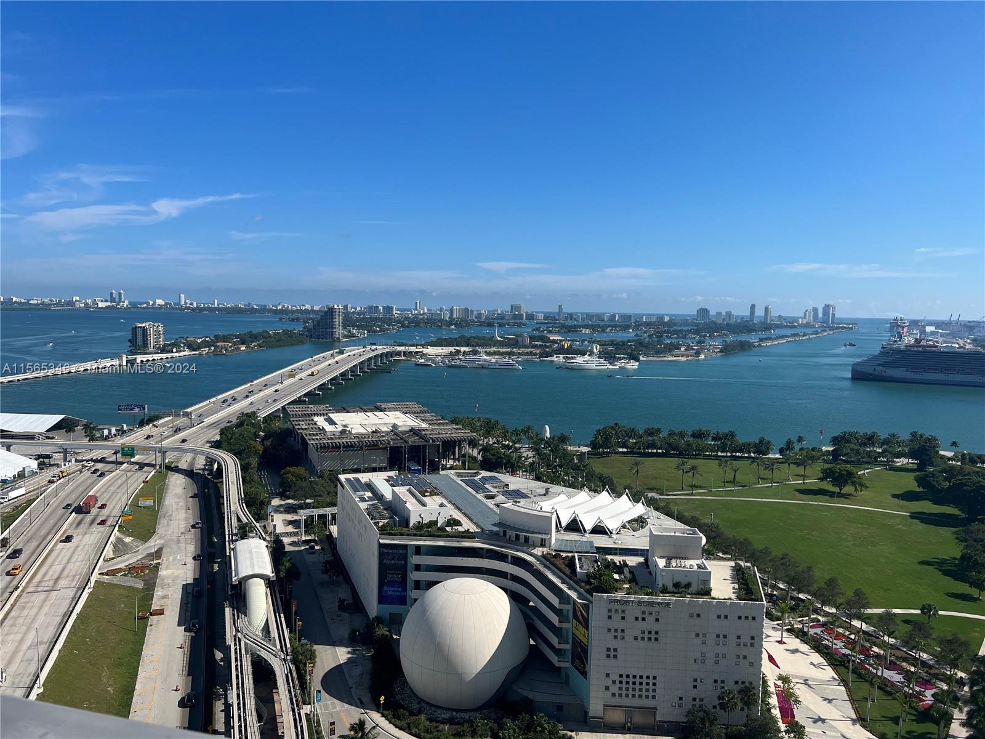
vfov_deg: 53.1
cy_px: 370
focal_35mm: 26
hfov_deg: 67.3
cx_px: 492
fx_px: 740
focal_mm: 5.7
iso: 50
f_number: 1.5
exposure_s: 1/6579
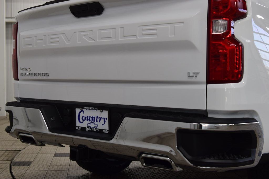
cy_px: 90
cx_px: 134
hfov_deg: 38.9
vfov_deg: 26.5
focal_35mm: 51
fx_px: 381
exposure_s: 1/25
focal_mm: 34
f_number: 7.1
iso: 400
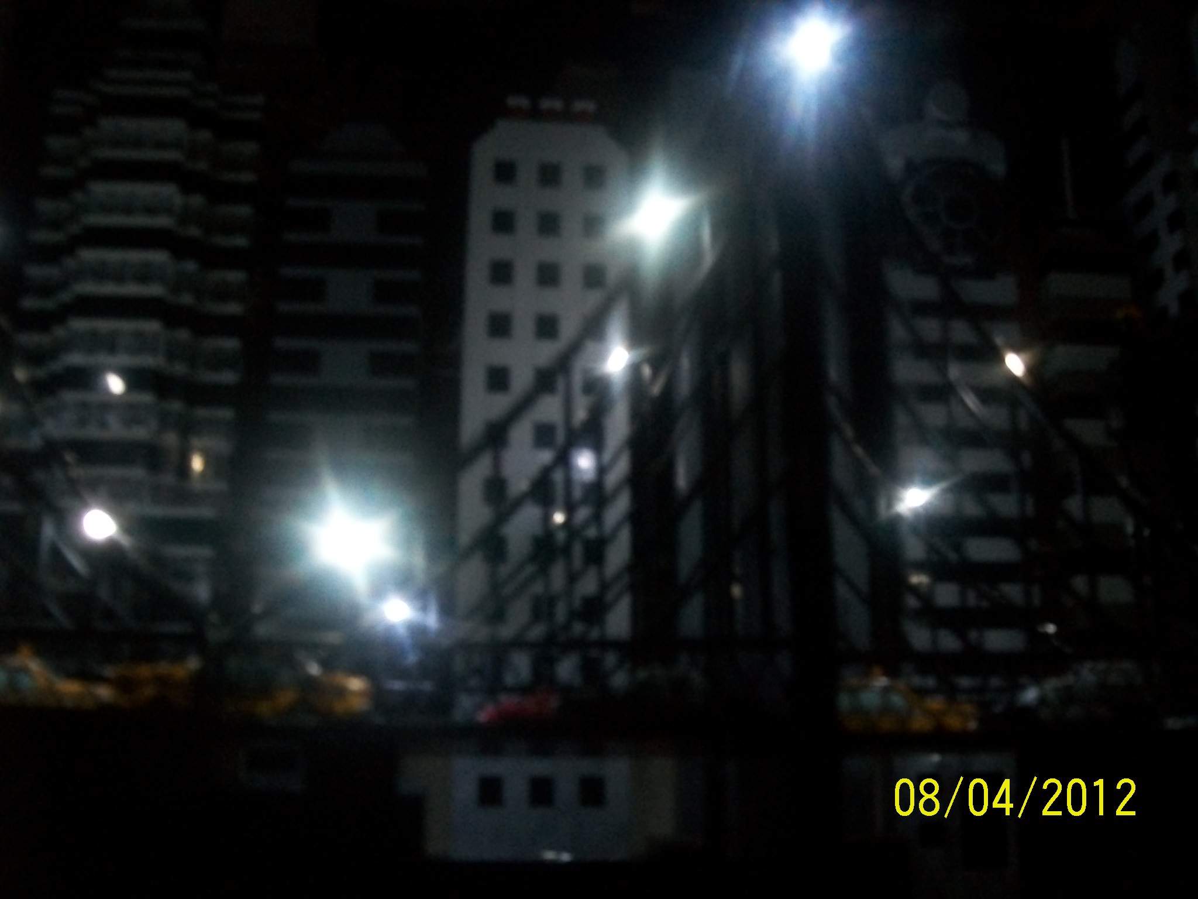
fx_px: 1246
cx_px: 599
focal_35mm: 36
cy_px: 450
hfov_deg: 51.4
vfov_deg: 39.7
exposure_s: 1/8
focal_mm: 6
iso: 240
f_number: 2.7
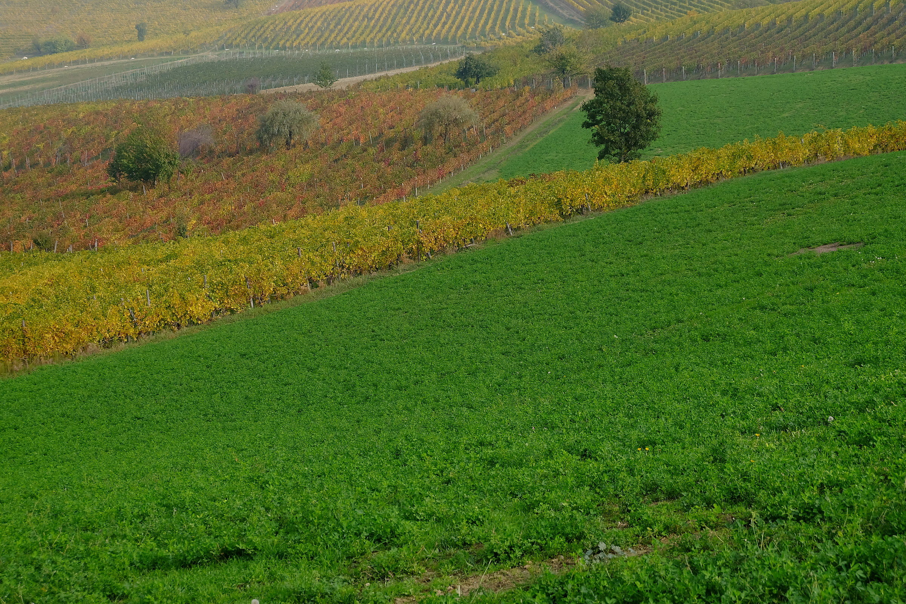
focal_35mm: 75
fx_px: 1887
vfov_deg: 18.2
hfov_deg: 27.0
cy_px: 302
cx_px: 453
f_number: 8
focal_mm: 50
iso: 200
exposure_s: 1/250
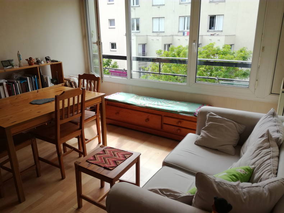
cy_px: 106
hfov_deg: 65.3
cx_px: 142
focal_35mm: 27
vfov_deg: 51.3
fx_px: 221
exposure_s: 1/262
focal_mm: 3.79
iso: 50
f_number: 2
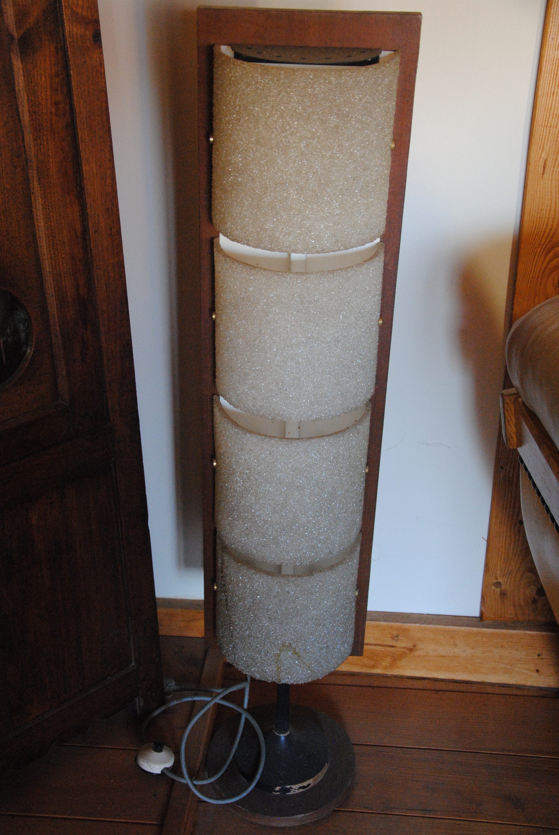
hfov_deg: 29.9
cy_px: 418
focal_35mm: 45
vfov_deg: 43.6
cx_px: 280
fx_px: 1045
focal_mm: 30
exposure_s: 1/30
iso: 1250
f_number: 4.2
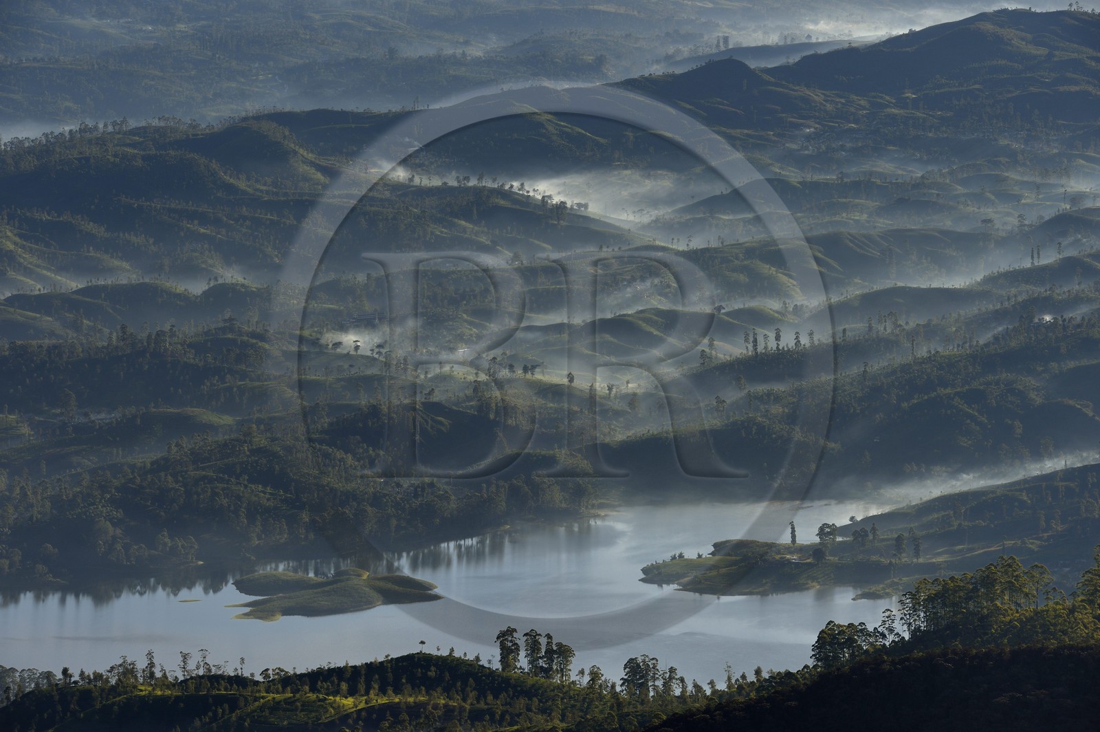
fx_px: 5343
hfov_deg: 11.8
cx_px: 550
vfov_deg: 7.8
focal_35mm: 175
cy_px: 366
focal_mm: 175
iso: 200
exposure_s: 1/320
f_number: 14
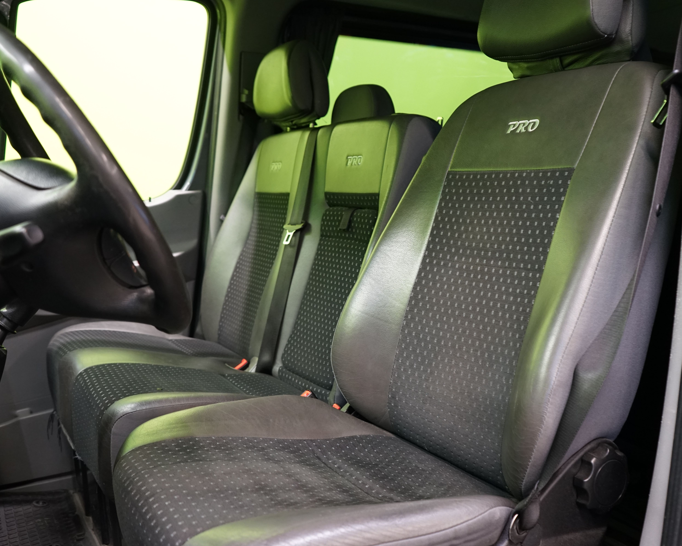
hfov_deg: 51.5
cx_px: 371
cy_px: 274
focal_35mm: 35
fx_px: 706
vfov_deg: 42.2
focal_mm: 31
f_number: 4.5
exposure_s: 1/20
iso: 1600
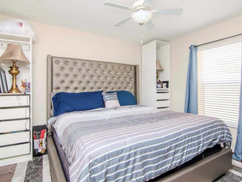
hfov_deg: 85.8
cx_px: 132
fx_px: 130
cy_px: 88
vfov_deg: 69.9
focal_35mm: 19
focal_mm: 11
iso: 1000
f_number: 5.6
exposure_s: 1/200
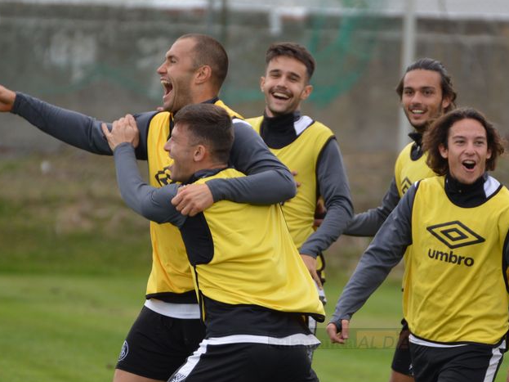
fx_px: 9688
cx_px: 339
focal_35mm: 659
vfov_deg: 2.3
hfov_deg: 3.0
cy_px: 257
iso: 400
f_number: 5.6
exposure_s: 1/640
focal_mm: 300
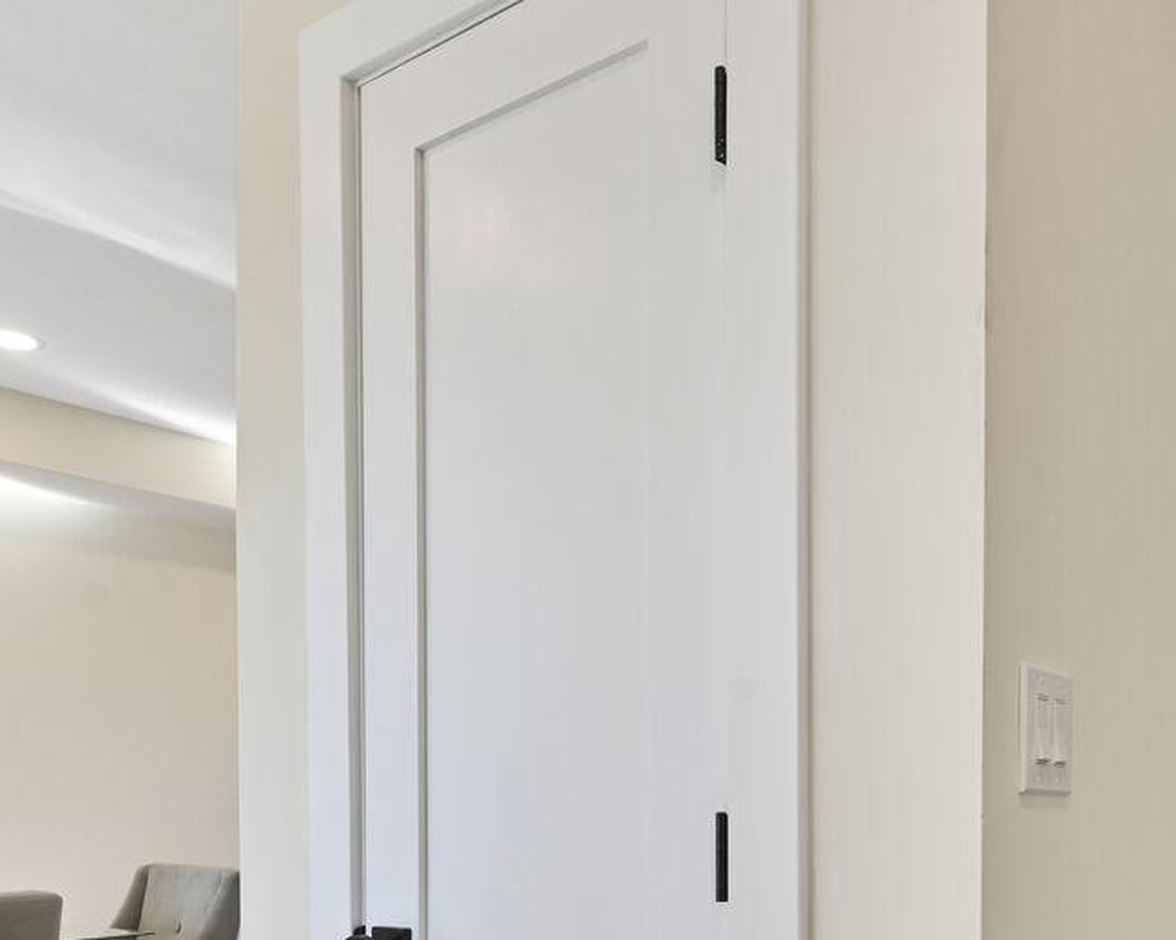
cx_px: 781
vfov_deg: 39.7
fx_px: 1218
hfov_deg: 50.6
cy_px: 811
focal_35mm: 35
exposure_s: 1/15
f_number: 9
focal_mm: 14
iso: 200
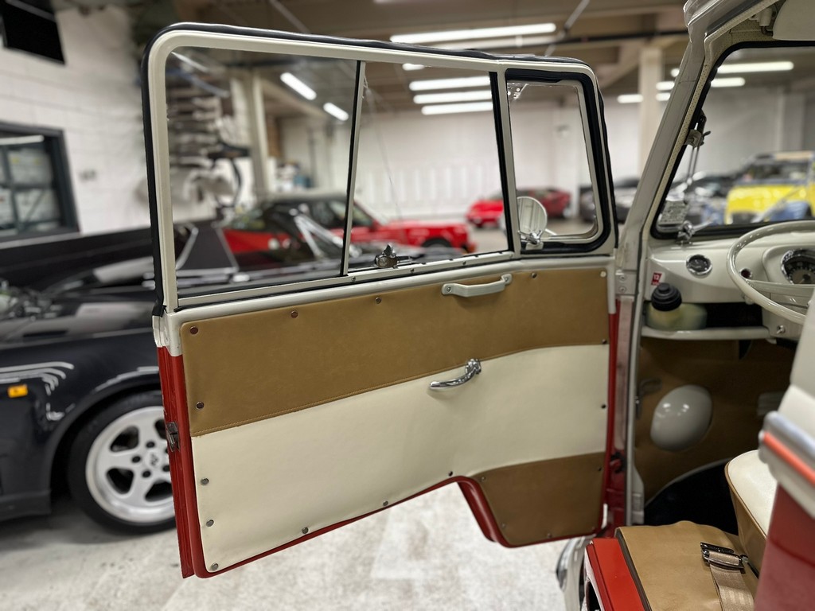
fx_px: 565
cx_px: 408
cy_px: 306
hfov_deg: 71.6
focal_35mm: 24
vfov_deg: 56.8
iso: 200
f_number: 1.78
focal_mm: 6.86
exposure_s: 1/60
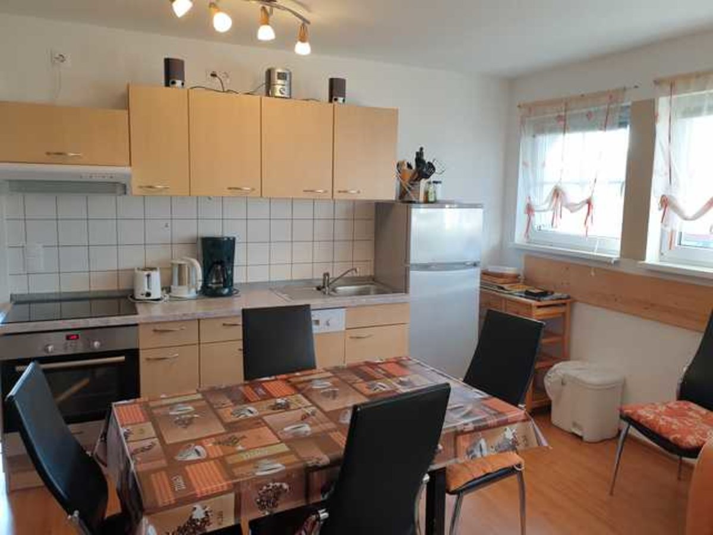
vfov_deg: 53.1
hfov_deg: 67.3
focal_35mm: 26
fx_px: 536
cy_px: 268
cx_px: 356
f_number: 2.4
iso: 80
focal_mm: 4.3
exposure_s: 1/50
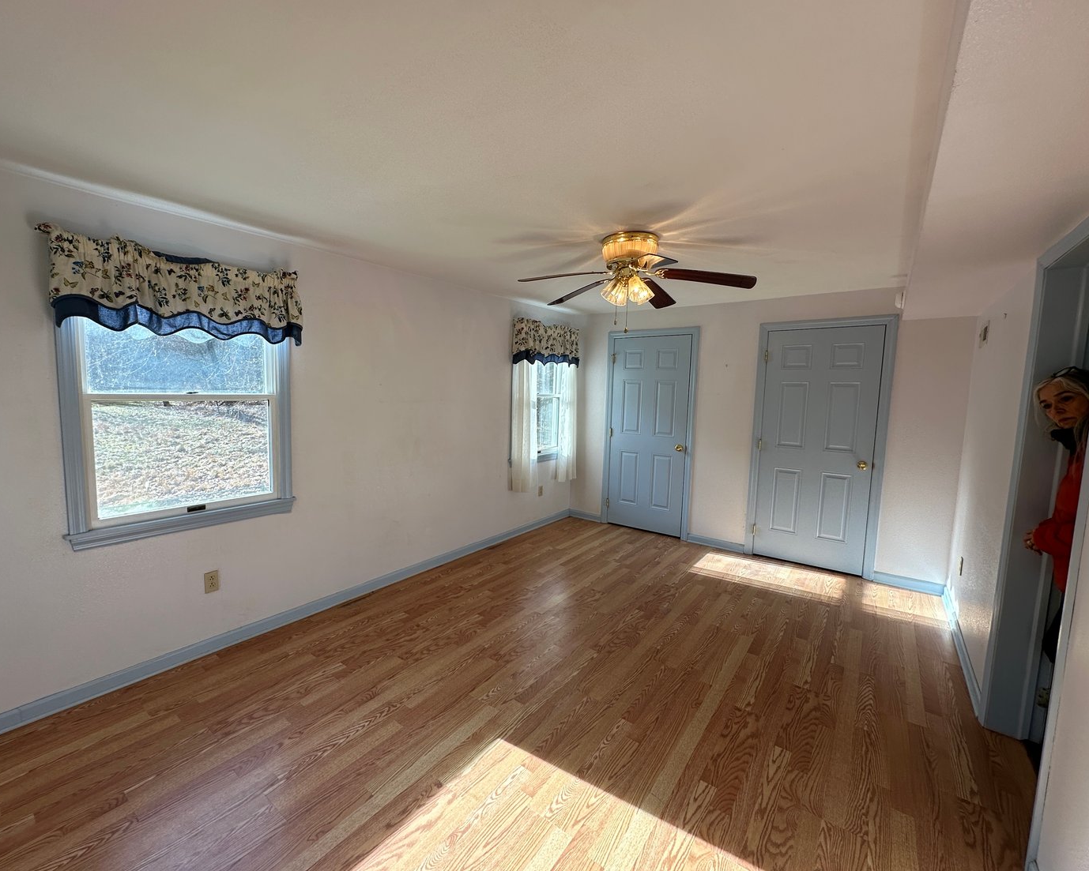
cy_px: 435
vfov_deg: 84.1
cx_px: 499
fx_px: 484
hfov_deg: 96.6
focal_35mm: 15
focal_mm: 2.22
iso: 40
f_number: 2.2
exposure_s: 1/191
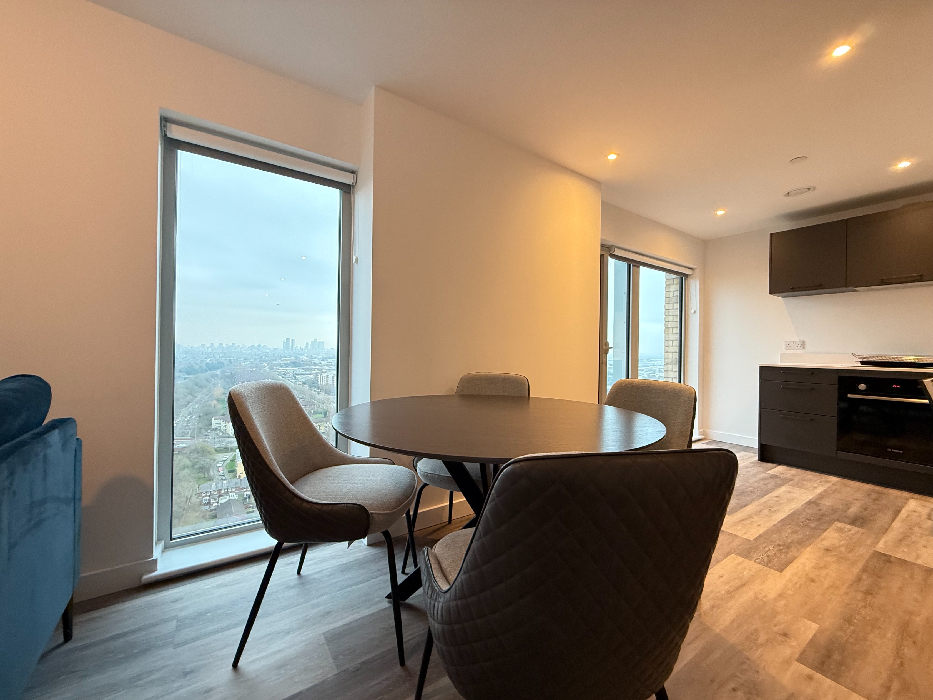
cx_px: 466
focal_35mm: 14
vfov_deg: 85.7
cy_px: 350
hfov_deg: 102.1
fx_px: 377
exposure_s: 1/100
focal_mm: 2.22
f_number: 2.2
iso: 320
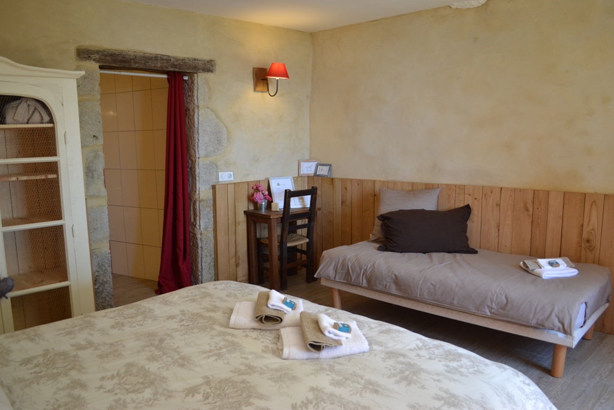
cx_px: 307
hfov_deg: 67.4
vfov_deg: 47.9
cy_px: 205
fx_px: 461
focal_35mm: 27
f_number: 4
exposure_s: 1/60
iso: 400
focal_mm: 18
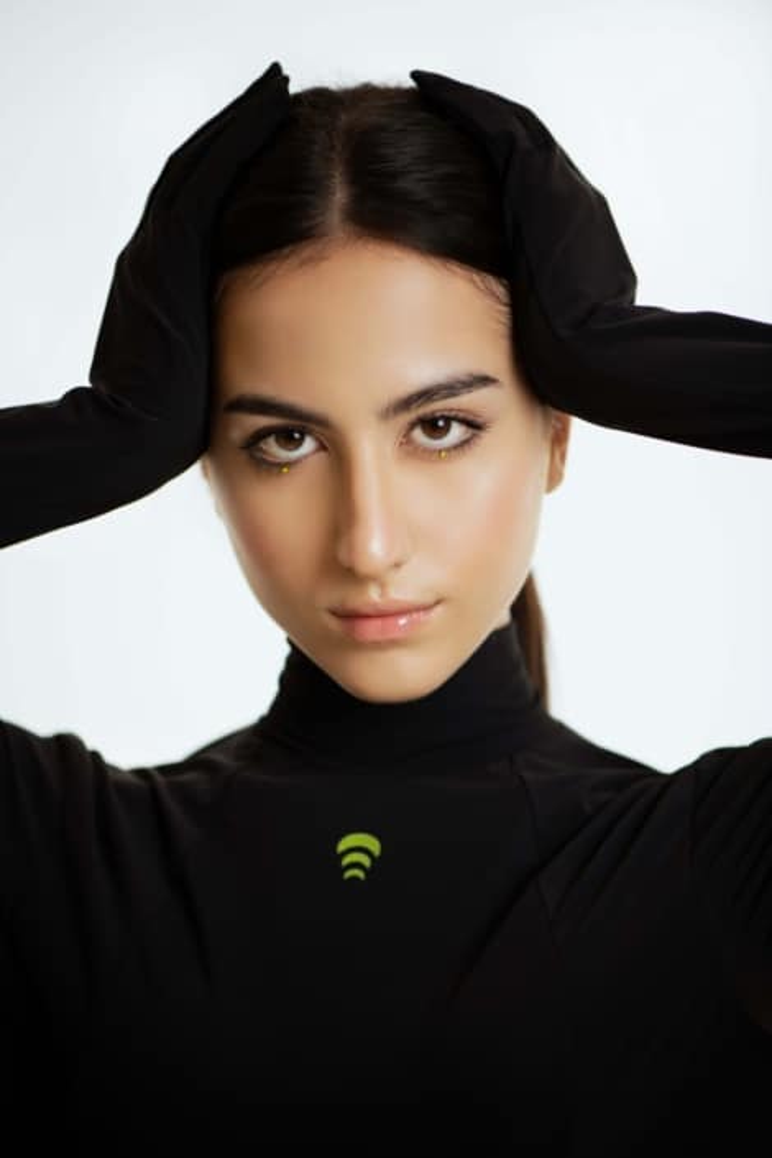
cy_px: 579
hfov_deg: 13.0
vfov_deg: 19.5
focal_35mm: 105
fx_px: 3377
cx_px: 386
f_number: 3.5
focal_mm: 105
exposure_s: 1/125
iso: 100
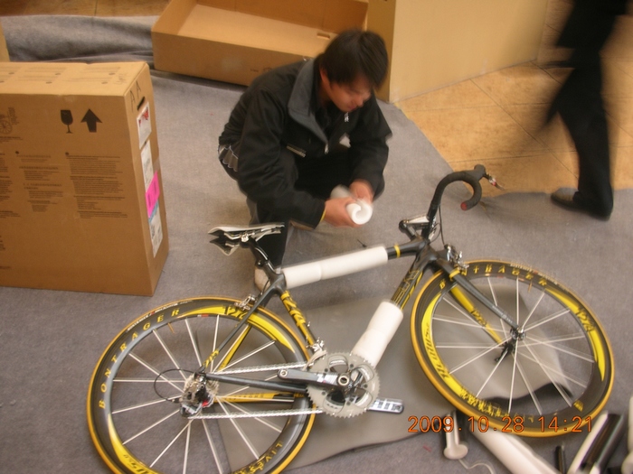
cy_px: 237
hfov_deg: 52.6
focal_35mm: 35
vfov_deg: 40.7
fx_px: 640
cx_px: 316
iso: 50
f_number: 3
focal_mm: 5.8
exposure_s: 1/4.5
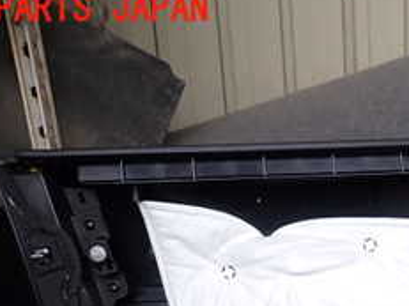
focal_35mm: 65
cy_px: 386
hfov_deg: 27.9
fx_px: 768
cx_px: 418
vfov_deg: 20.8
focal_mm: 4.5
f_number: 2
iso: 200
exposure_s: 1/60
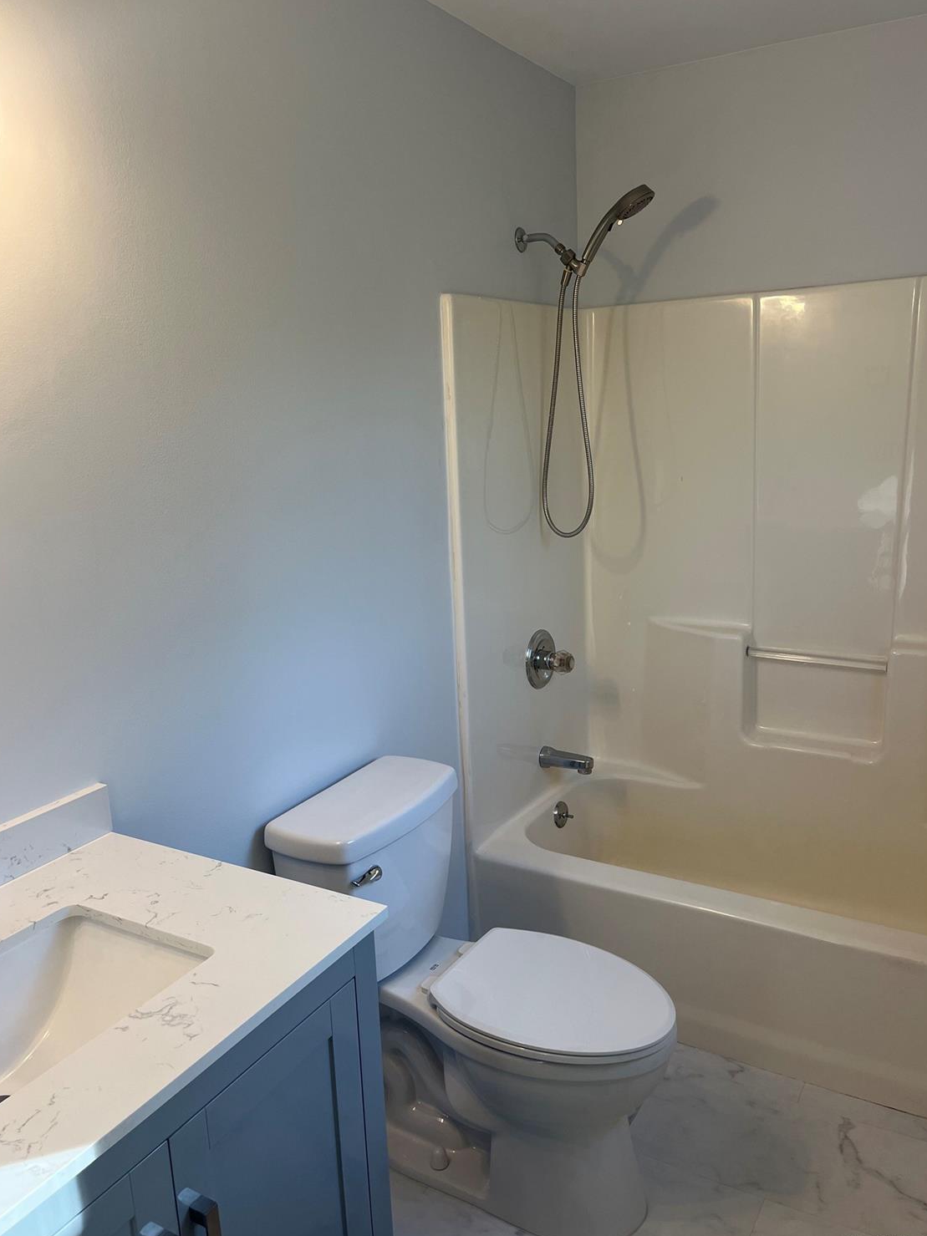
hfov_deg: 51.3
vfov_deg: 65.3
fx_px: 964
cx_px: 456
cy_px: 613
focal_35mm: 27
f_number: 1.6
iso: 50
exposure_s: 1/120
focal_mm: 5.1
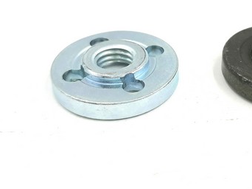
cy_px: 51
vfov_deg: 24.6
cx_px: 193
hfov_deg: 32.0
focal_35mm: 59
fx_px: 429
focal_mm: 5.3
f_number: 1.8
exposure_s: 1/198
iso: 50
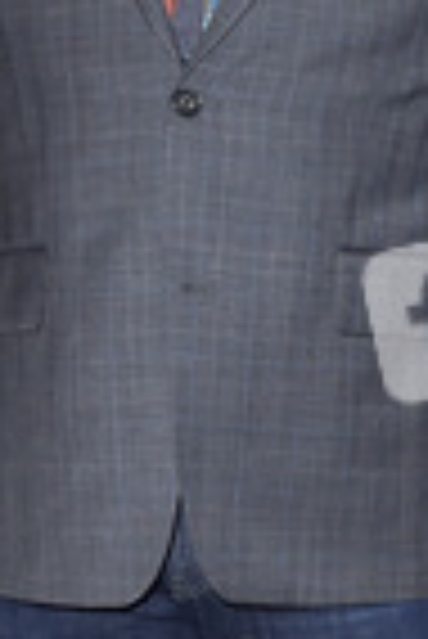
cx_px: 187
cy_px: 72
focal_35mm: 90
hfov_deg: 15.2
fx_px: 1601
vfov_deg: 22.1
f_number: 6.3
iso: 500
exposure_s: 1/250
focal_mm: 32
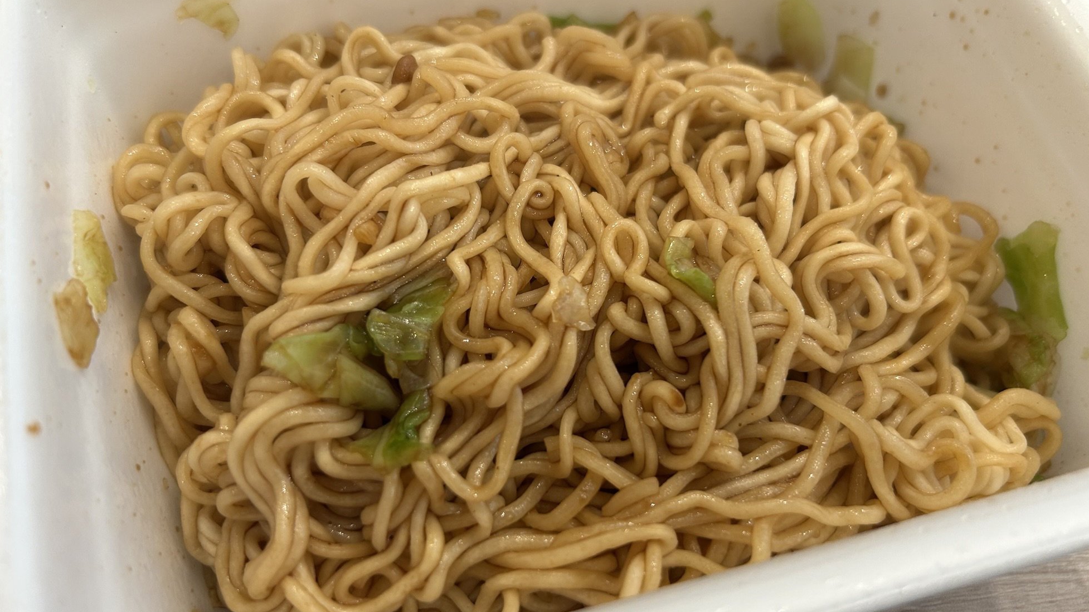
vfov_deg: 40.1
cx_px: 539
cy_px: 343
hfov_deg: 66.1
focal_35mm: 29
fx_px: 837
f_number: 1.5
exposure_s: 1/100
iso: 80
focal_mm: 5.7
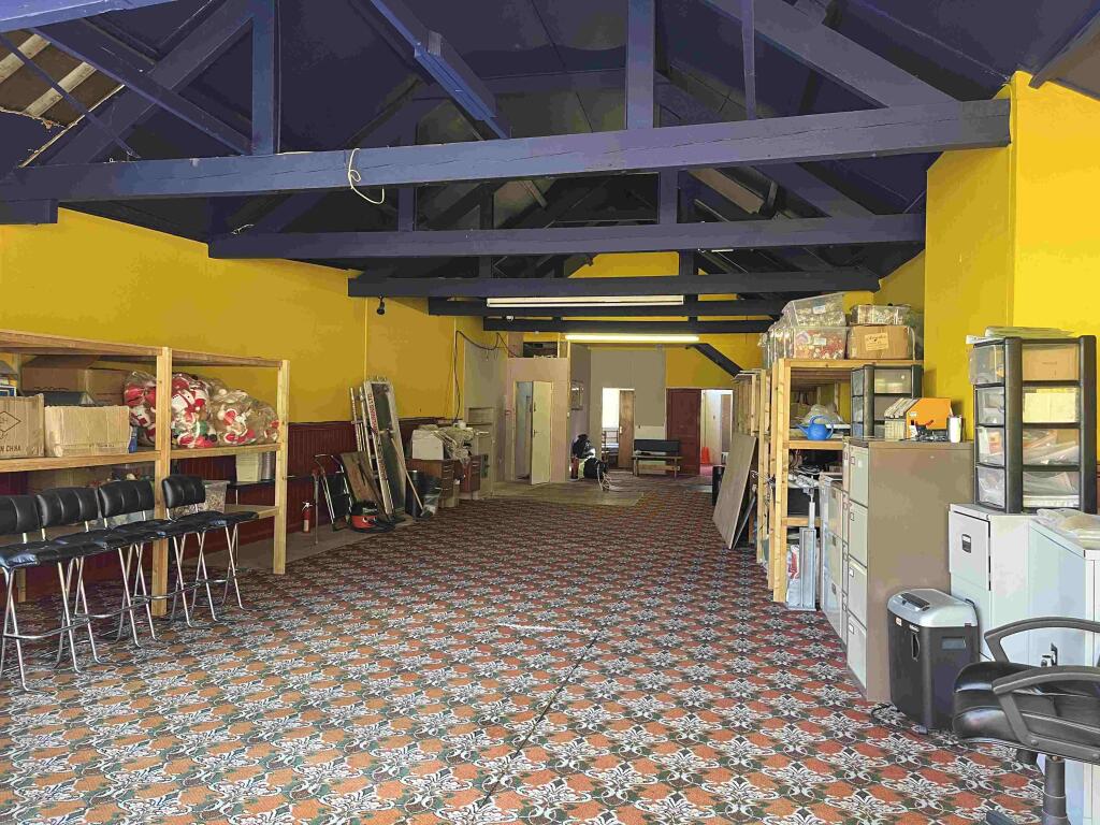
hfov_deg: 67.3
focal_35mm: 26
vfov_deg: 53.1
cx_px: 550
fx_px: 826
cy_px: 412
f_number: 1.6
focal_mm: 5.1
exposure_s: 1/70
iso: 125
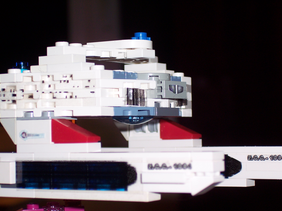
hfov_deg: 16.6
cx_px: 139
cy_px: 104
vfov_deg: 12.5
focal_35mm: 119
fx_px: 969
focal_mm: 24
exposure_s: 1/125
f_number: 4.8
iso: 100
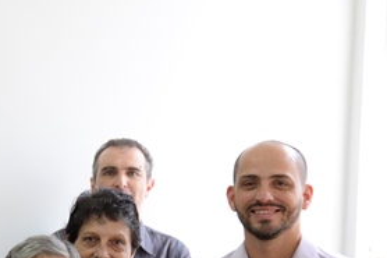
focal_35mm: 118
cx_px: -299
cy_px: 271
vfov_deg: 11.5
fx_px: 1268
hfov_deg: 15.1
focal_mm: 32
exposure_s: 1/640
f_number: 3.5
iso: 2500
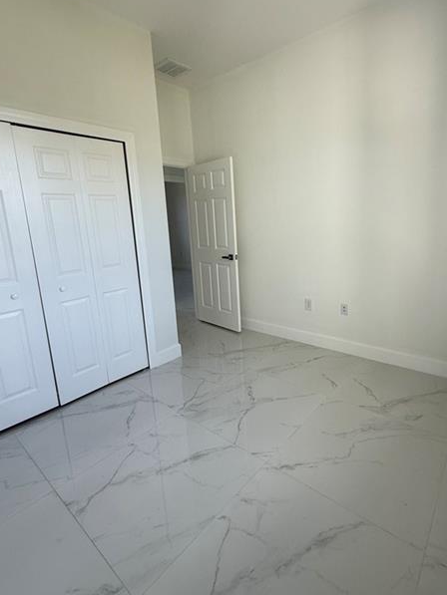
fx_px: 310
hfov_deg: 71.2
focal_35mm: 18
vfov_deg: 87.6
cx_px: 255
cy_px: 276
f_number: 2.2
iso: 50
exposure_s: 1/99
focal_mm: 2.22
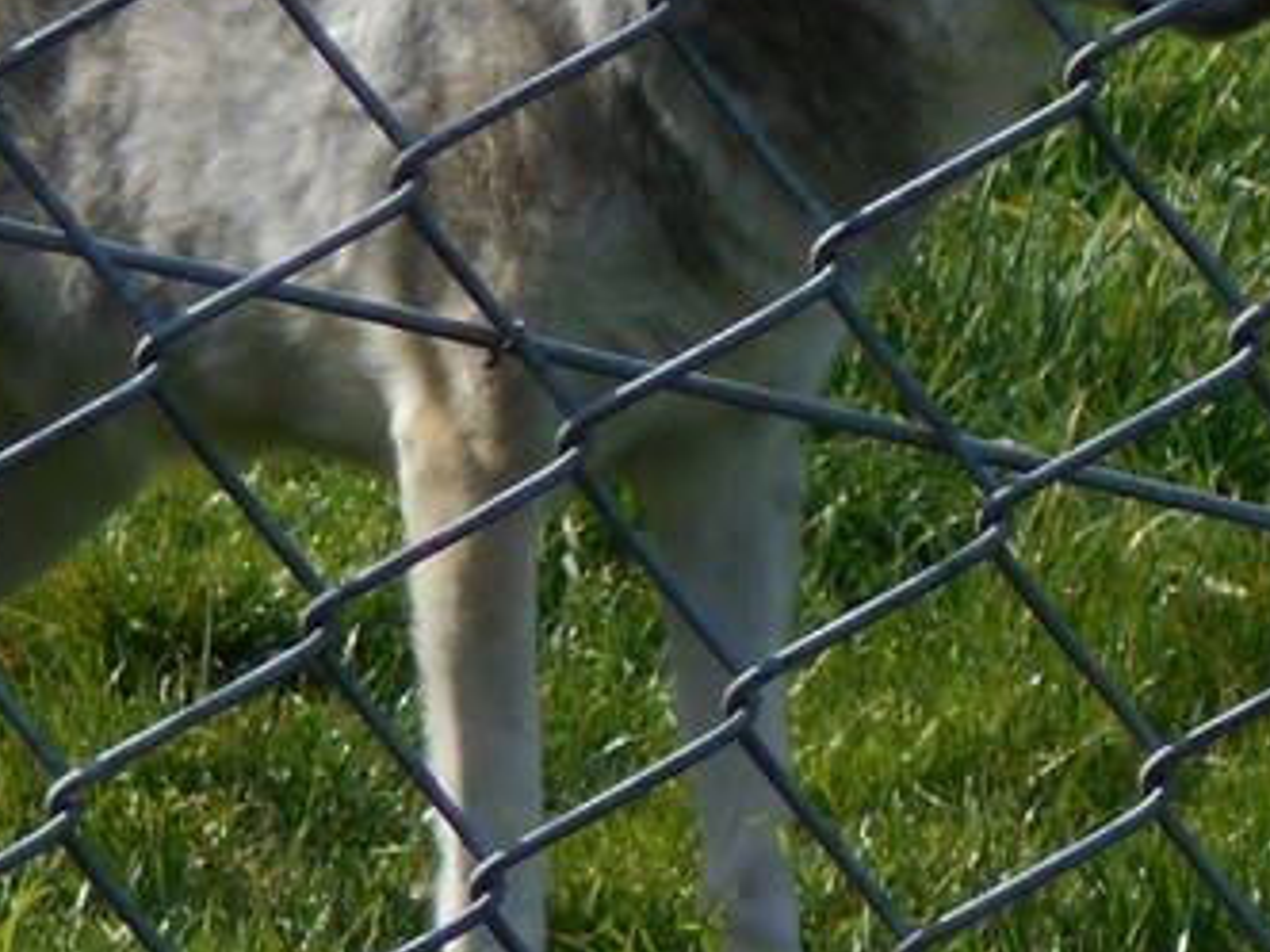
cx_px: 952
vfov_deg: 2.4
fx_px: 23004
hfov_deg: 3.2
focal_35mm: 627
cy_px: 226
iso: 80
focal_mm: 23
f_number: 6.5
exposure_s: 1/200
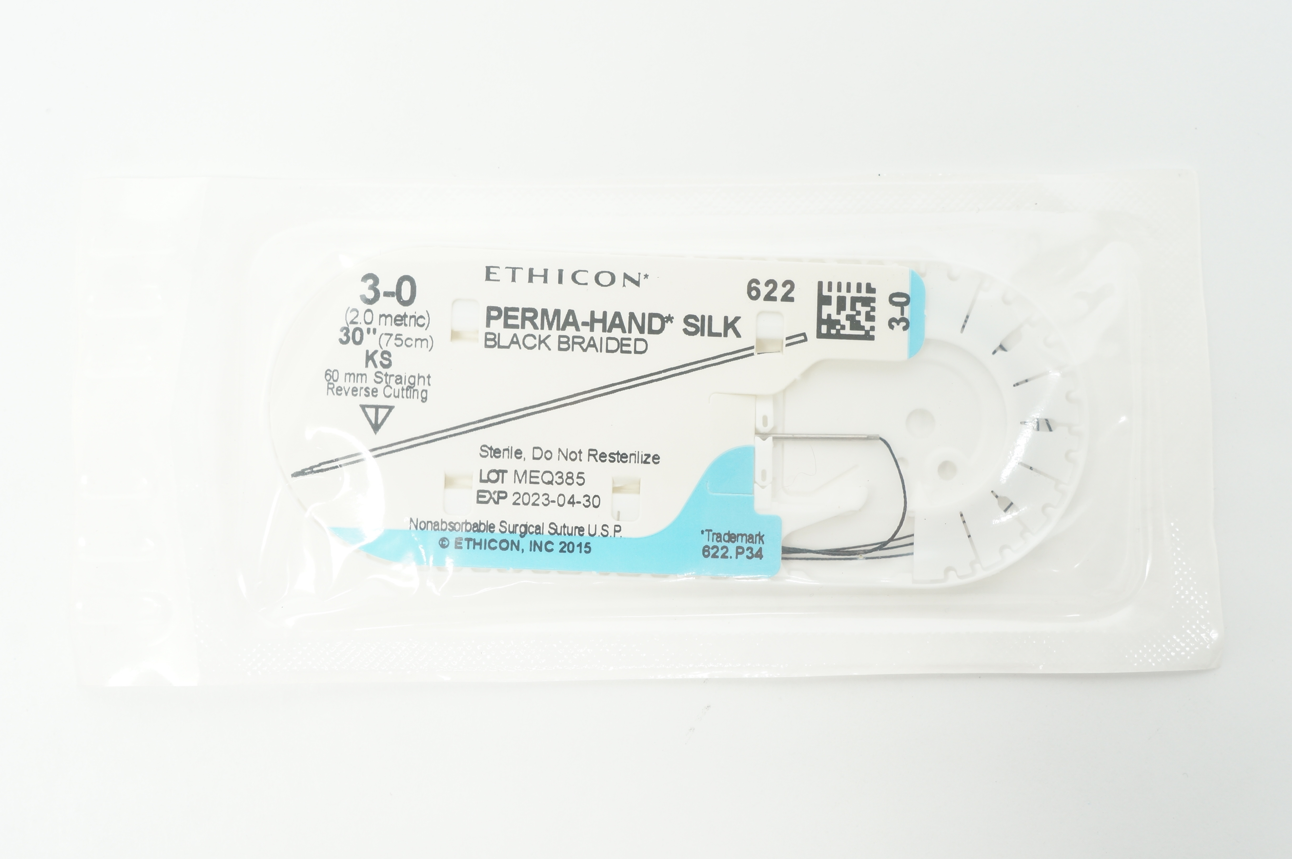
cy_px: 430
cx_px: 646
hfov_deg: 42.4
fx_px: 1667
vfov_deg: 28.9
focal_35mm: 46
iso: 400
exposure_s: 1/15
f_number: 8
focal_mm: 31
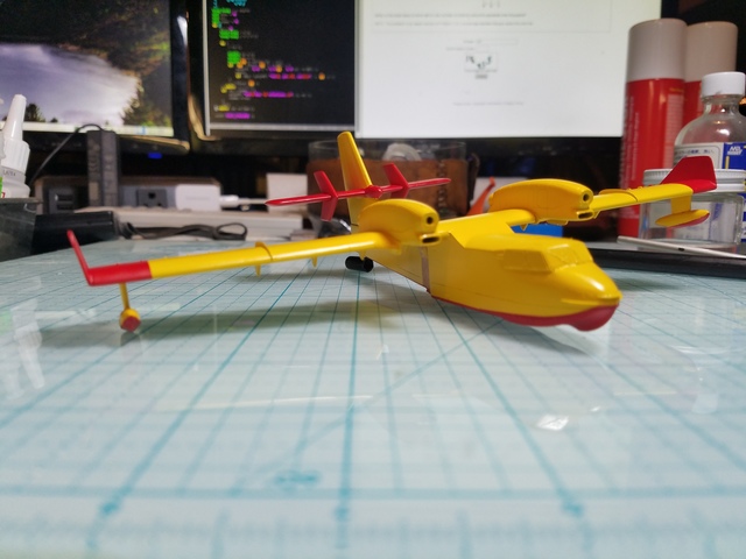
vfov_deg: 53.1
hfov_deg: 67.3
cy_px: 280
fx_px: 560
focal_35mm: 26
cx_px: 373
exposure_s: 1/60
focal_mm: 4.2
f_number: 1.7
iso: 64
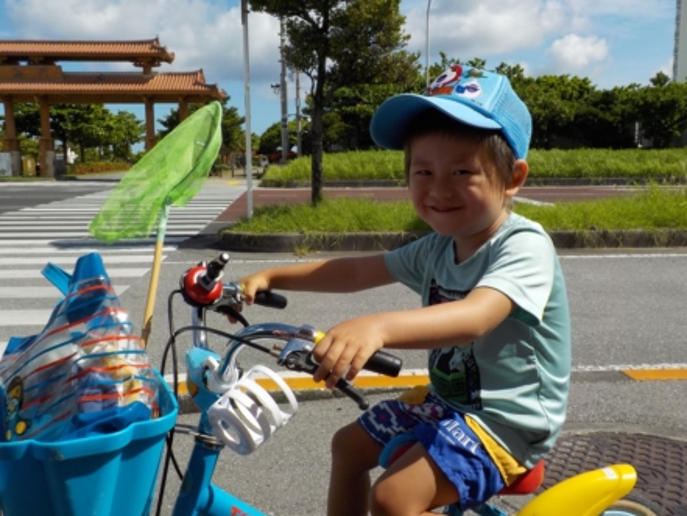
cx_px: 351
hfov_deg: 53.9
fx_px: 675
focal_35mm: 34
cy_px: 267
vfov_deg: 41.8
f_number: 3.3
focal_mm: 4.1
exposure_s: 1/2000
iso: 125
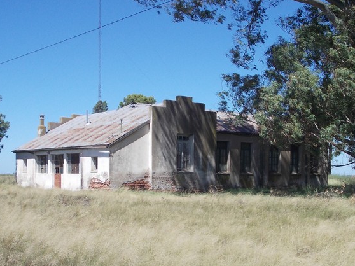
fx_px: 605
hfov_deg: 32.7
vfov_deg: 24.7
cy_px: 181
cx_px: 174
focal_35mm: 59
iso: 80
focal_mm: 6.1
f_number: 6.5
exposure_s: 1/250
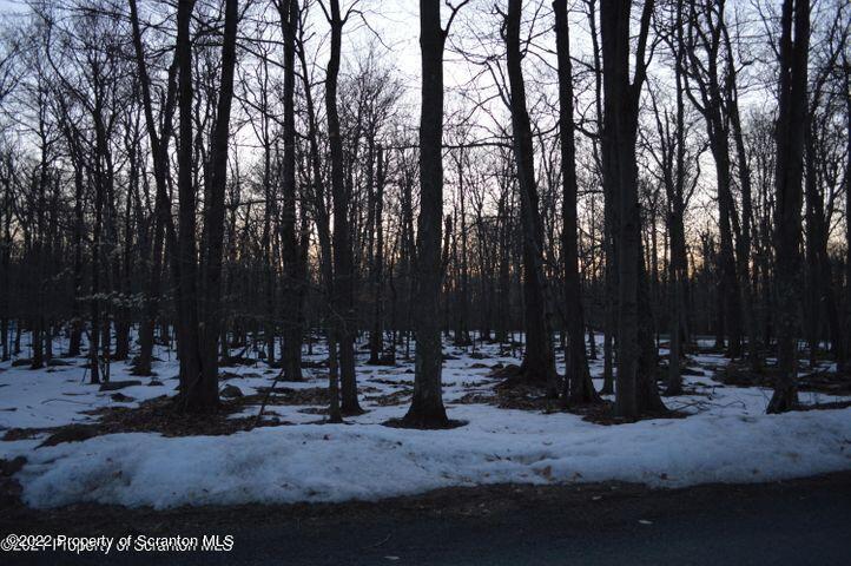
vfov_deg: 47.8
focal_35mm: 27
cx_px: 426
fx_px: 638
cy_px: 283
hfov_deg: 67.4
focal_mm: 18
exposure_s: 1/15
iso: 400
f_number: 3.5
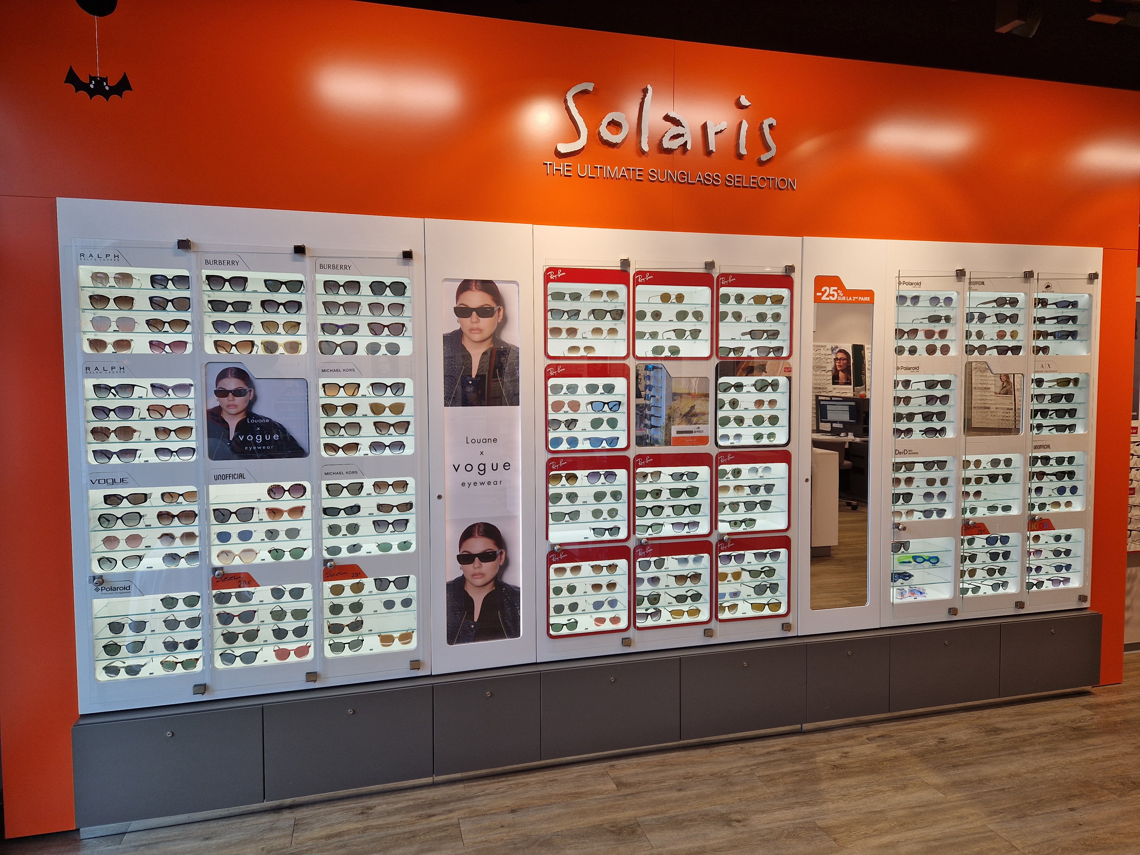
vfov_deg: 58.9
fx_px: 757
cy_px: 428
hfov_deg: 73.9
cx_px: 570
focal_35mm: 23
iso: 50
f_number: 1.8
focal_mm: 5.4
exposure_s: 1/171
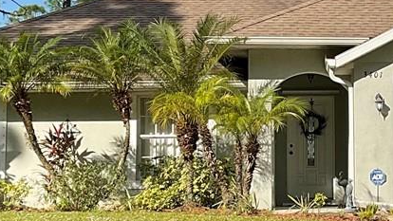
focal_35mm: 122
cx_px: 345
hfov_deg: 17.3
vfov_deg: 9.9
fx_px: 1272
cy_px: 46
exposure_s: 1/1730
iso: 16
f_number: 1.8
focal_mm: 3
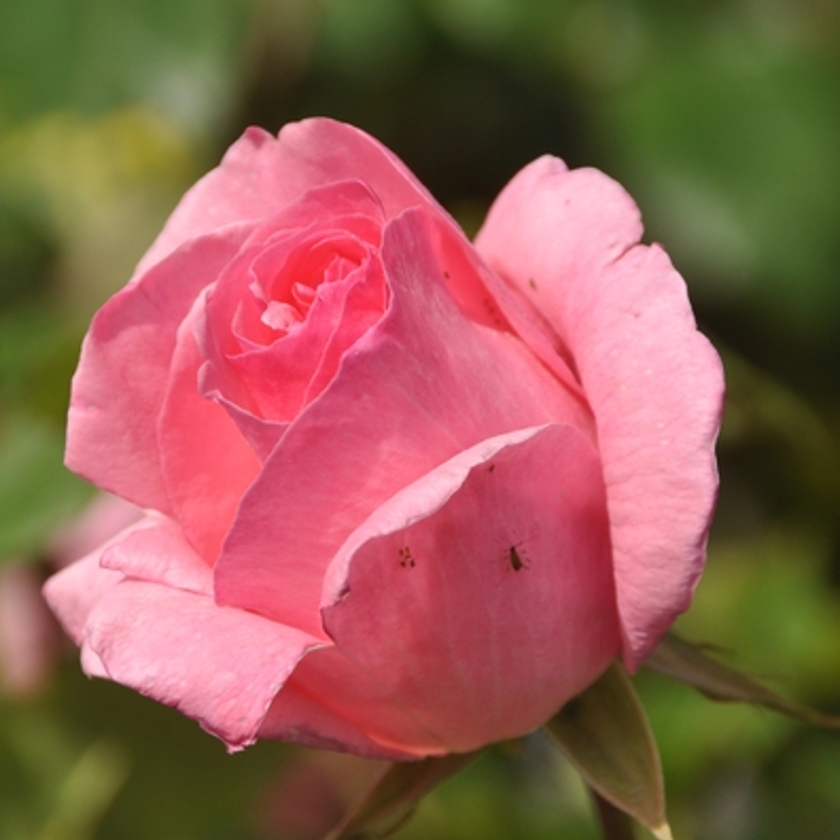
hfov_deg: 5.3
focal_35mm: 328
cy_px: 420
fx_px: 9005
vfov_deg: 5.3
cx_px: 401
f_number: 8
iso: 200
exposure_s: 1/800
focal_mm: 170
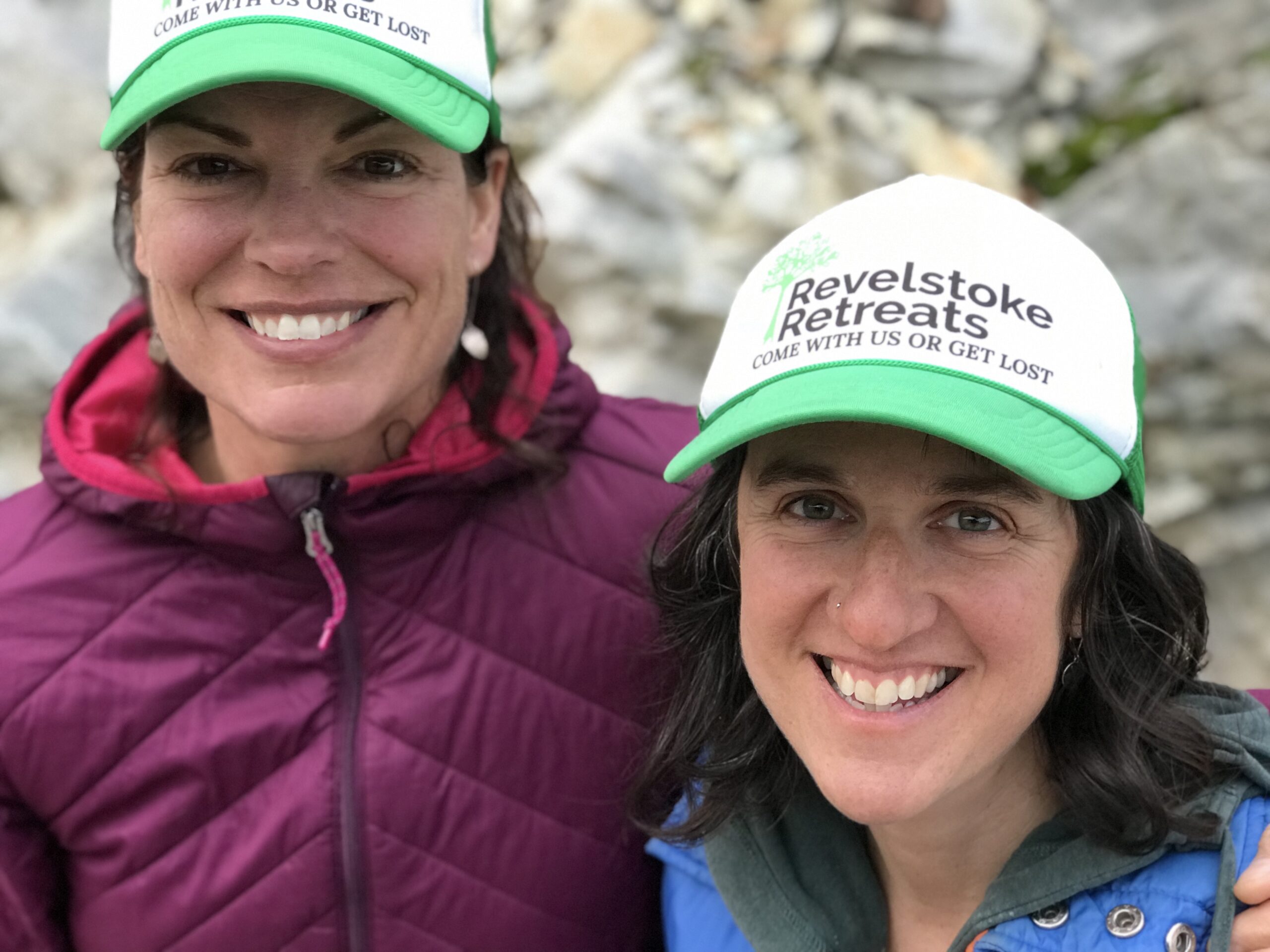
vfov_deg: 25.7
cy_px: 476
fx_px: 2091
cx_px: 635
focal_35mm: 57
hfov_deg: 33.8
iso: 80
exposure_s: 1/60
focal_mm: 6.6
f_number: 2.8
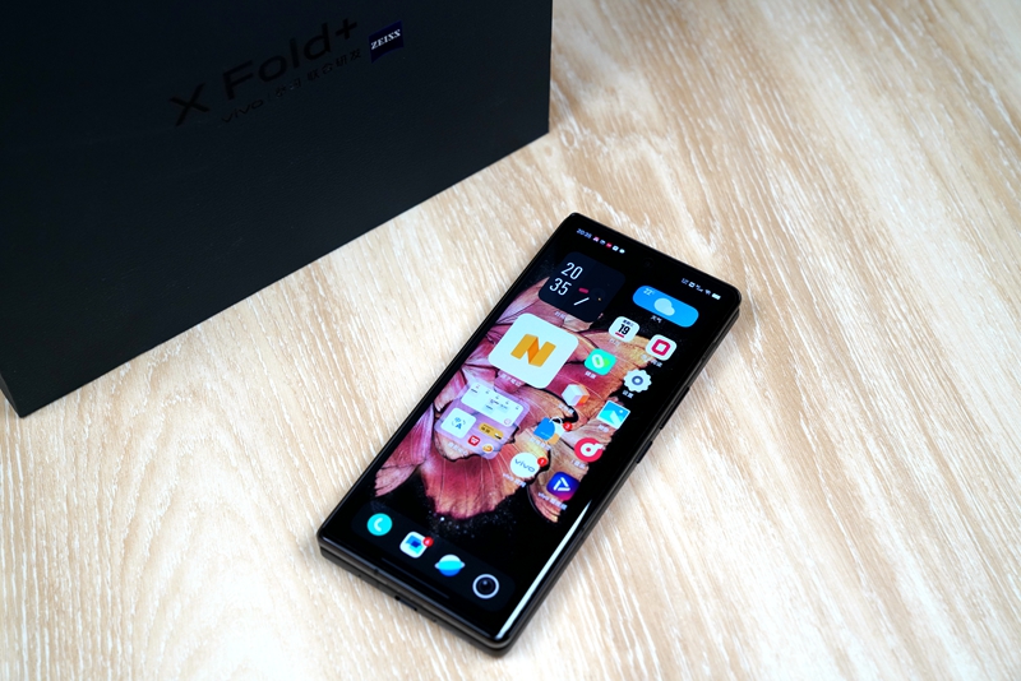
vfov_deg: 24.2
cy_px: 340
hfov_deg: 35.6
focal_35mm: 56
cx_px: 510
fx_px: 1589
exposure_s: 1/320
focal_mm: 56
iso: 800
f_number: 5.6
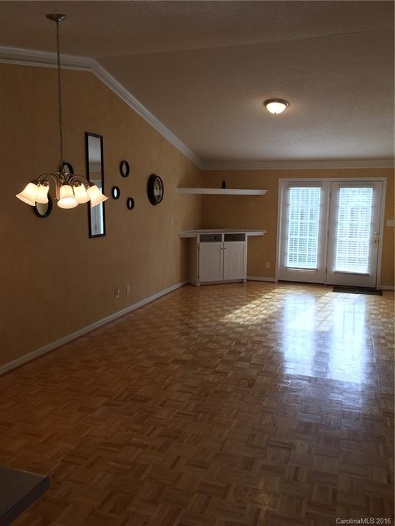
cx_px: 198
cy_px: 263
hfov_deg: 48.2
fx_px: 441
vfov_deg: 61.7
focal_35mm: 29
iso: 25
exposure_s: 1/40
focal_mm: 4.15
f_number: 2.2
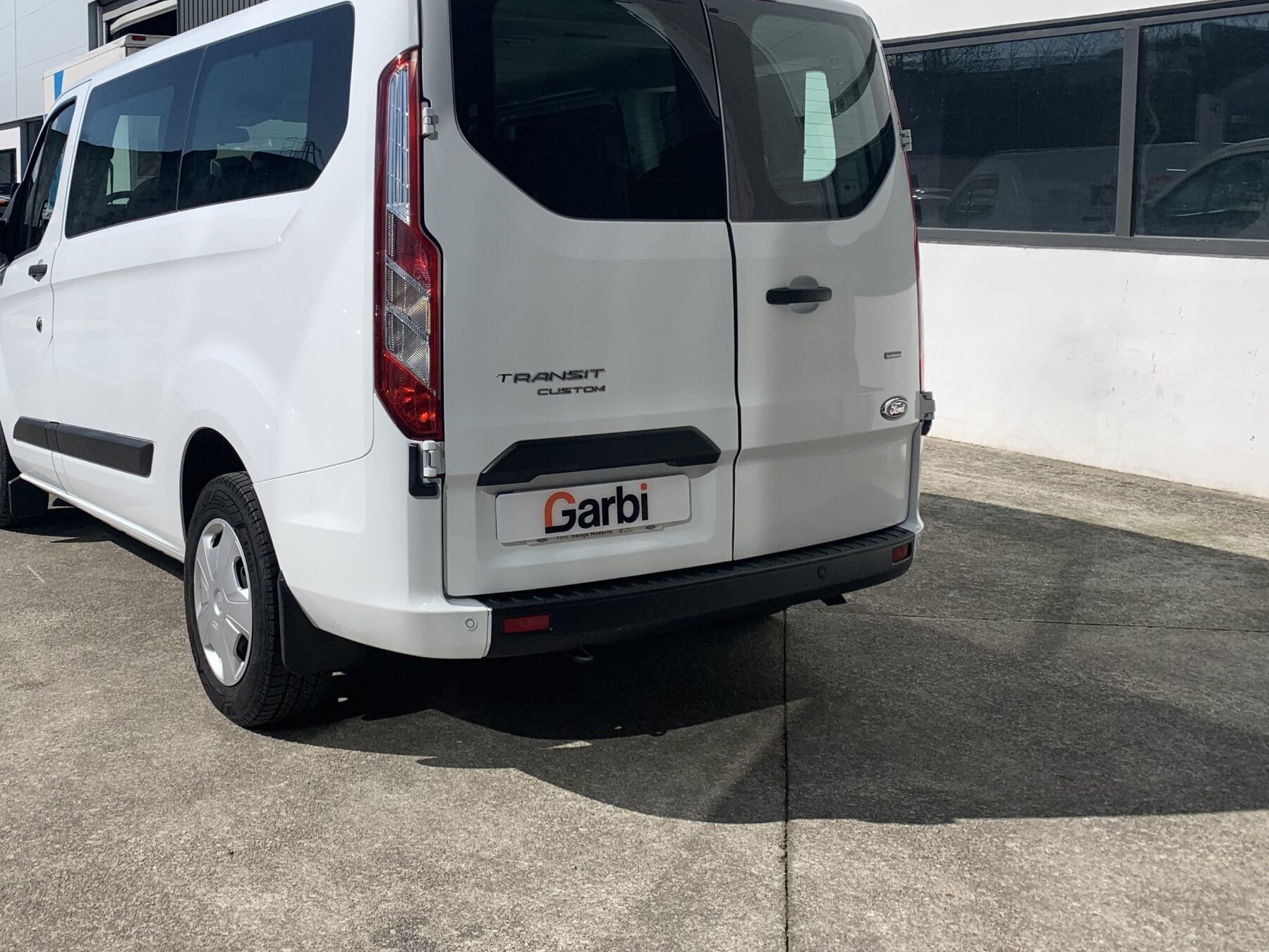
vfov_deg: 38.2
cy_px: 313
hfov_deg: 49.9
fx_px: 1356
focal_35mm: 37
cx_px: 518
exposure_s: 1/5405
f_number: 1.8
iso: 25
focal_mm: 4.25
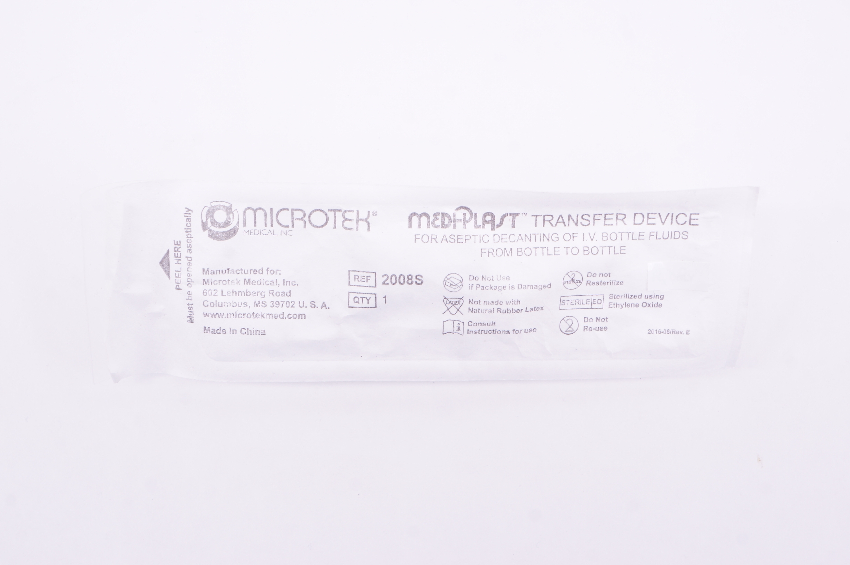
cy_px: 282
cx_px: 425
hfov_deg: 30.5
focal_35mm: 66
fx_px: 1557
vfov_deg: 20.6
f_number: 11
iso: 400
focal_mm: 44
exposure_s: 1/20
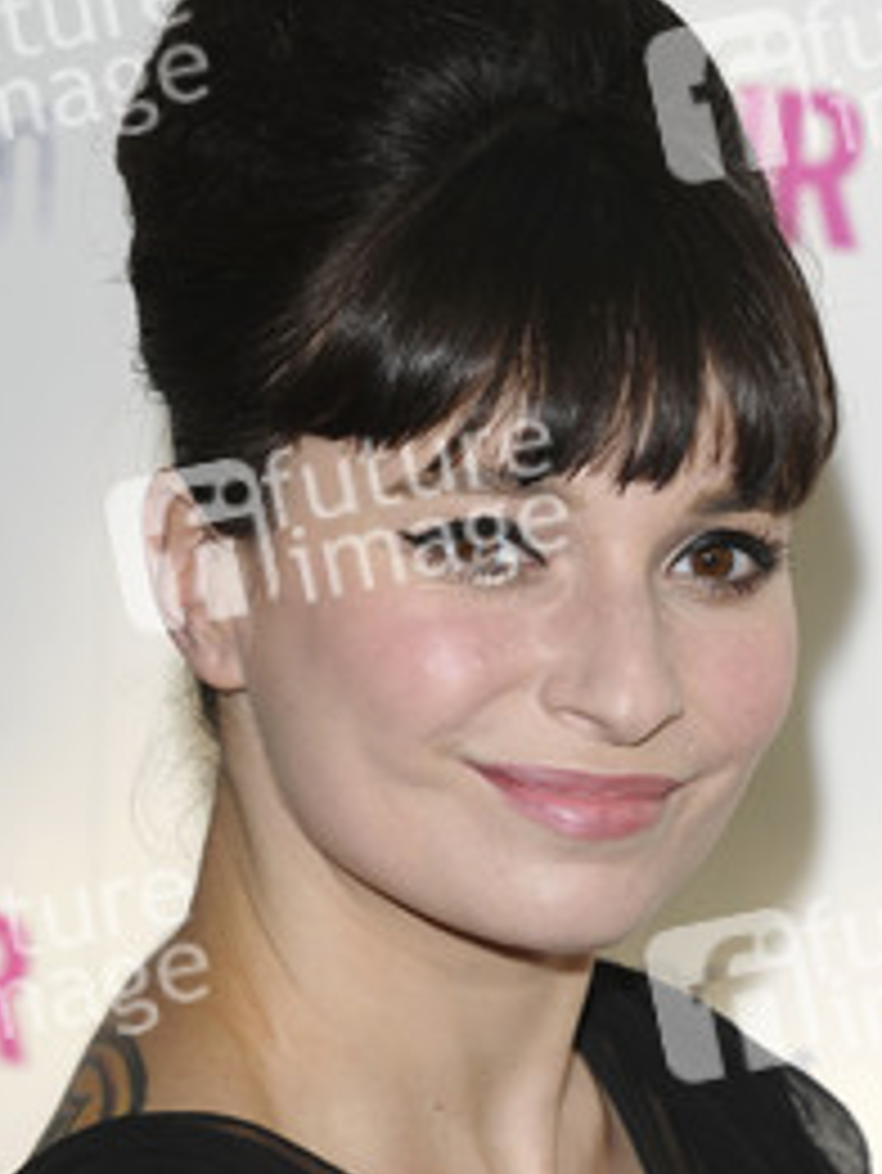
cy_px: 751
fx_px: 6450
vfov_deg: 10.4
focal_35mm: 190
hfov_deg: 7.8
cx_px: 470
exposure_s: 1/250
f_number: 5.6
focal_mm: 86
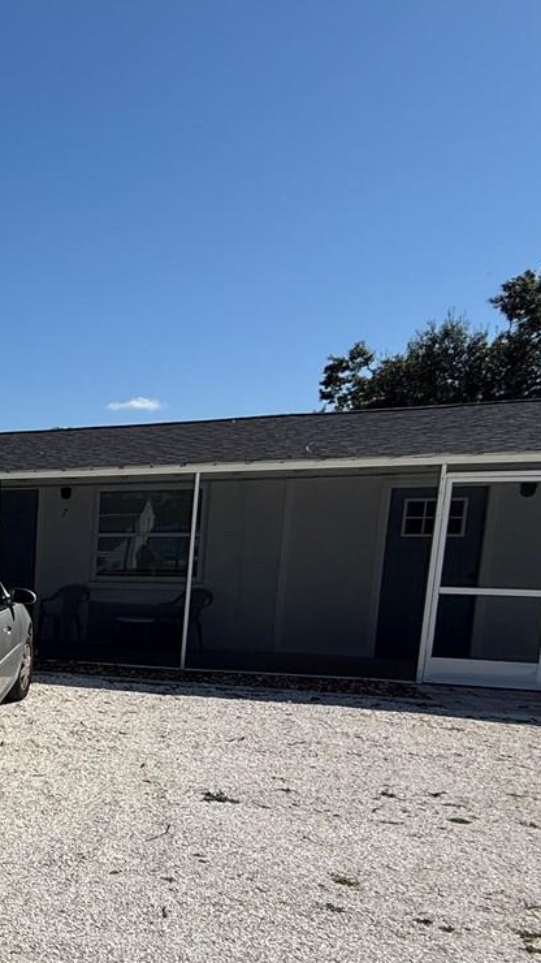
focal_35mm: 33
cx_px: -265
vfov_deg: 58.0
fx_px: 842
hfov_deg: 26.3
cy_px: 655
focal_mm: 2.22
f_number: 2.2
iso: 50
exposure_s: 1/4149
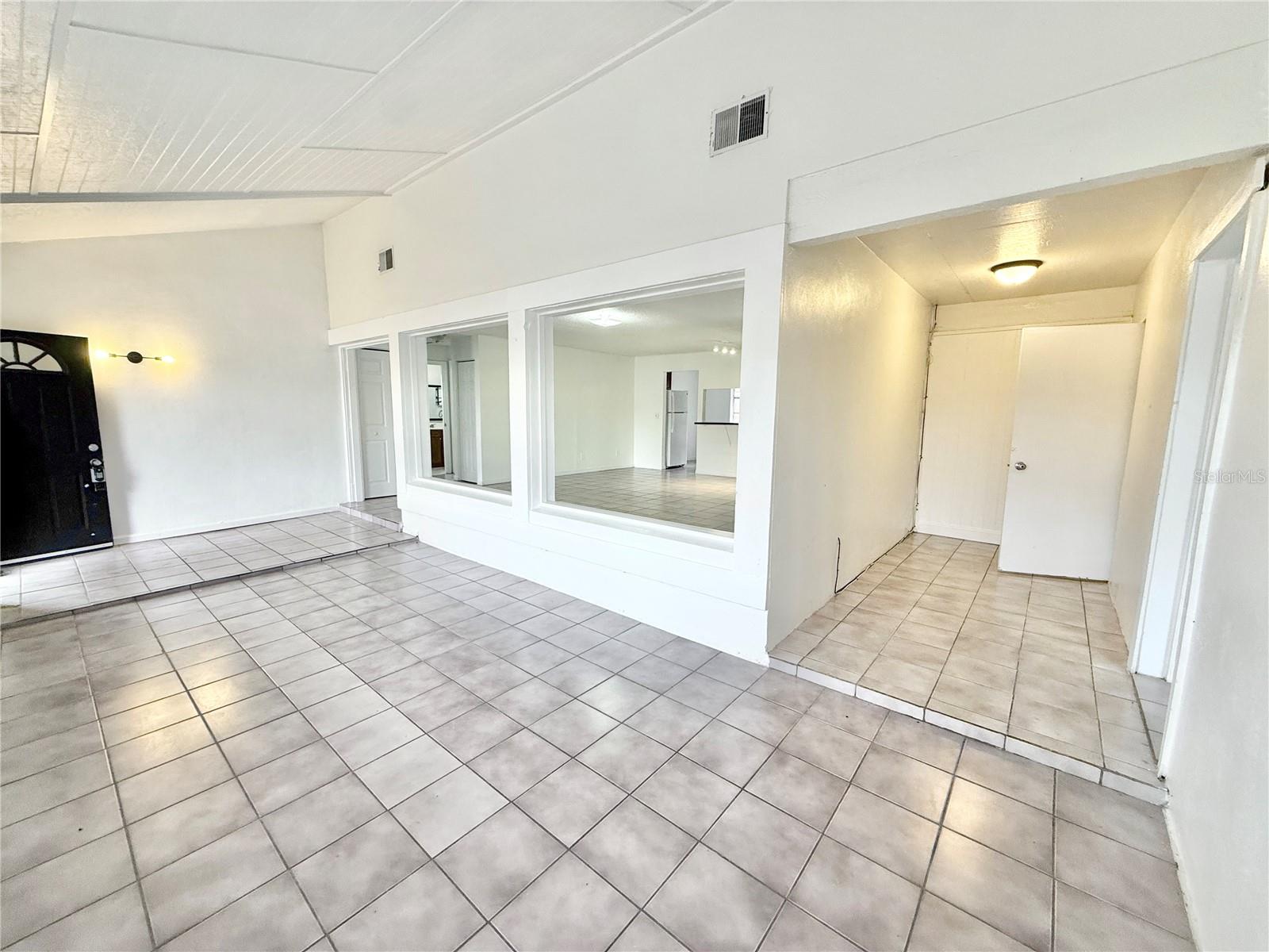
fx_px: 513
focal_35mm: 14
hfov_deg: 102.1
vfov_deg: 85.7
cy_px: 476
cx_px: 634
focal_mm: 2.22
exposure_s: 1/120
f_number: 2.2
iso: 160
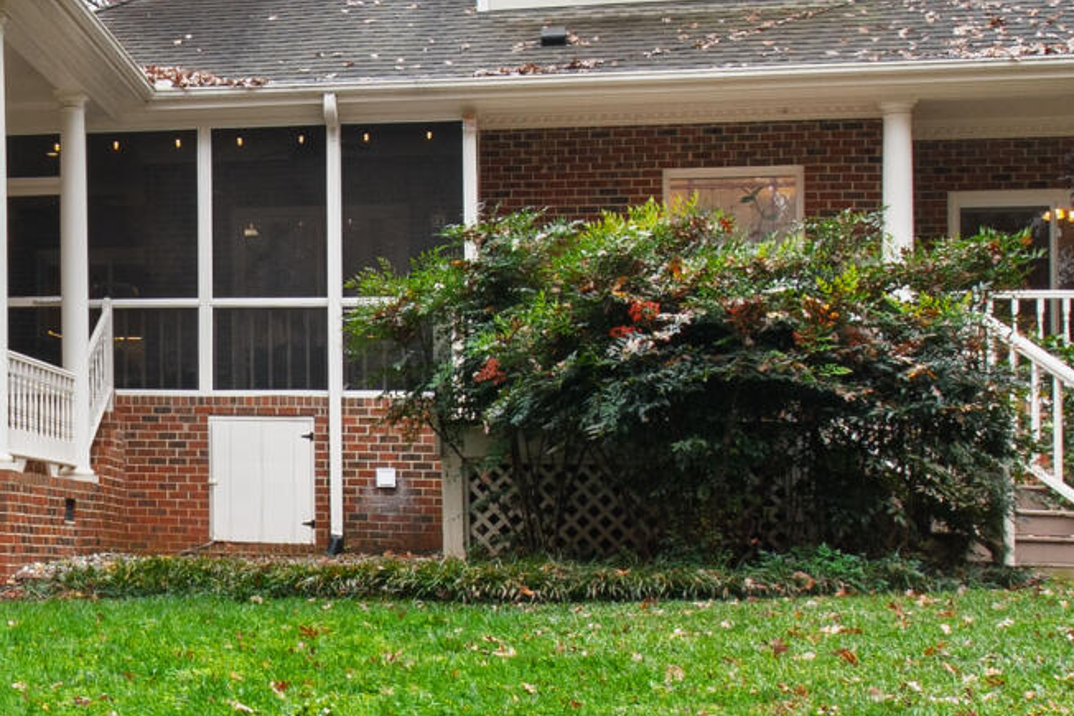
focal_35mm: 69
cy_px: 430
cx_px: 18
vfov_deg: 19.7
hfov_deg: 27.7
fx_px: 2059
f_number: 8
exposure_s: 1/20
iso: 100
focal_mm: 10
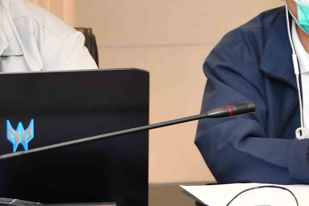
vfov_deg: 5.4
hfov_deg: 8.0
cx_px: 194
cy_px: 4
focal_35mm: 256
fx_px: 2197
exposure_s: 1/60
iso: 500
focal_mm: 44
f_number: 4.5
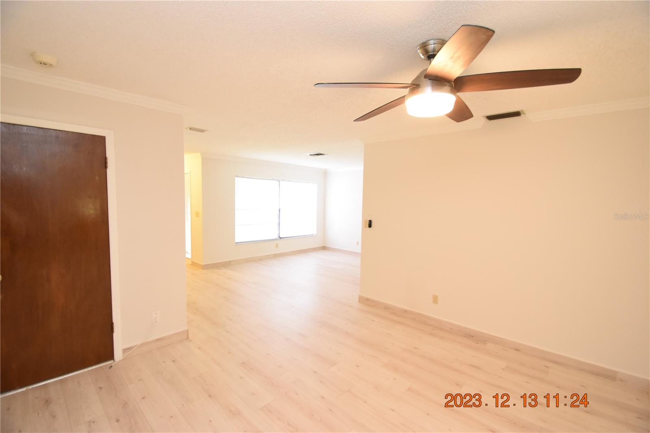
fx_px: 271
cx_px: 325
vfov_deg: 77.3
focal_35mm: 15
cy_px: 216
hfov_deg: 100.4
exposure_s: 1/60
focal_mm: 10
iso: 1800
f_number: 3.5
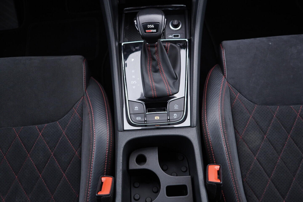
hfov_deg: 53.1
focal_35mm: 36
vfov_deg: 36.9
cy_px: 101
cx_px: 152
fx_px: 303
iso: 320
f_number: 2.8
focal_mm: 24
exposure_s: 1/40
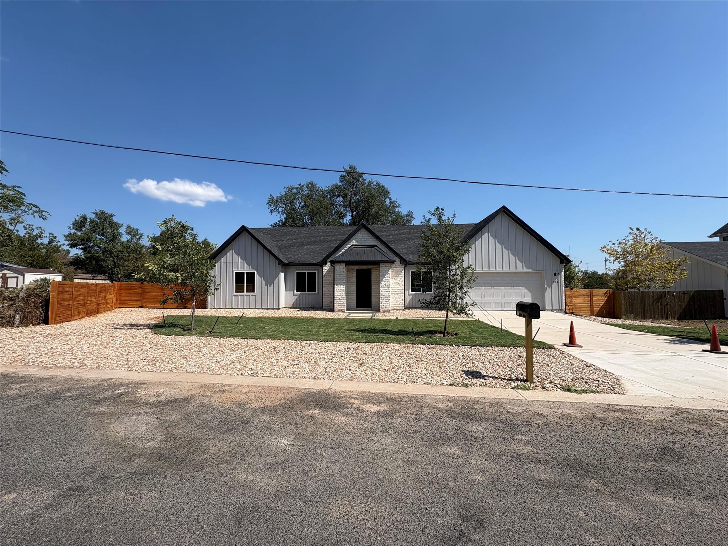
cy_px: 273
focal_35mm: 14
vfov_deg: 85.7
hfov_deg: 102.1
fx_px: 294
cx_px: 364
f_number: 2.2
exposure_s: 1/2494
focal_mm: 2.22
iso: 50
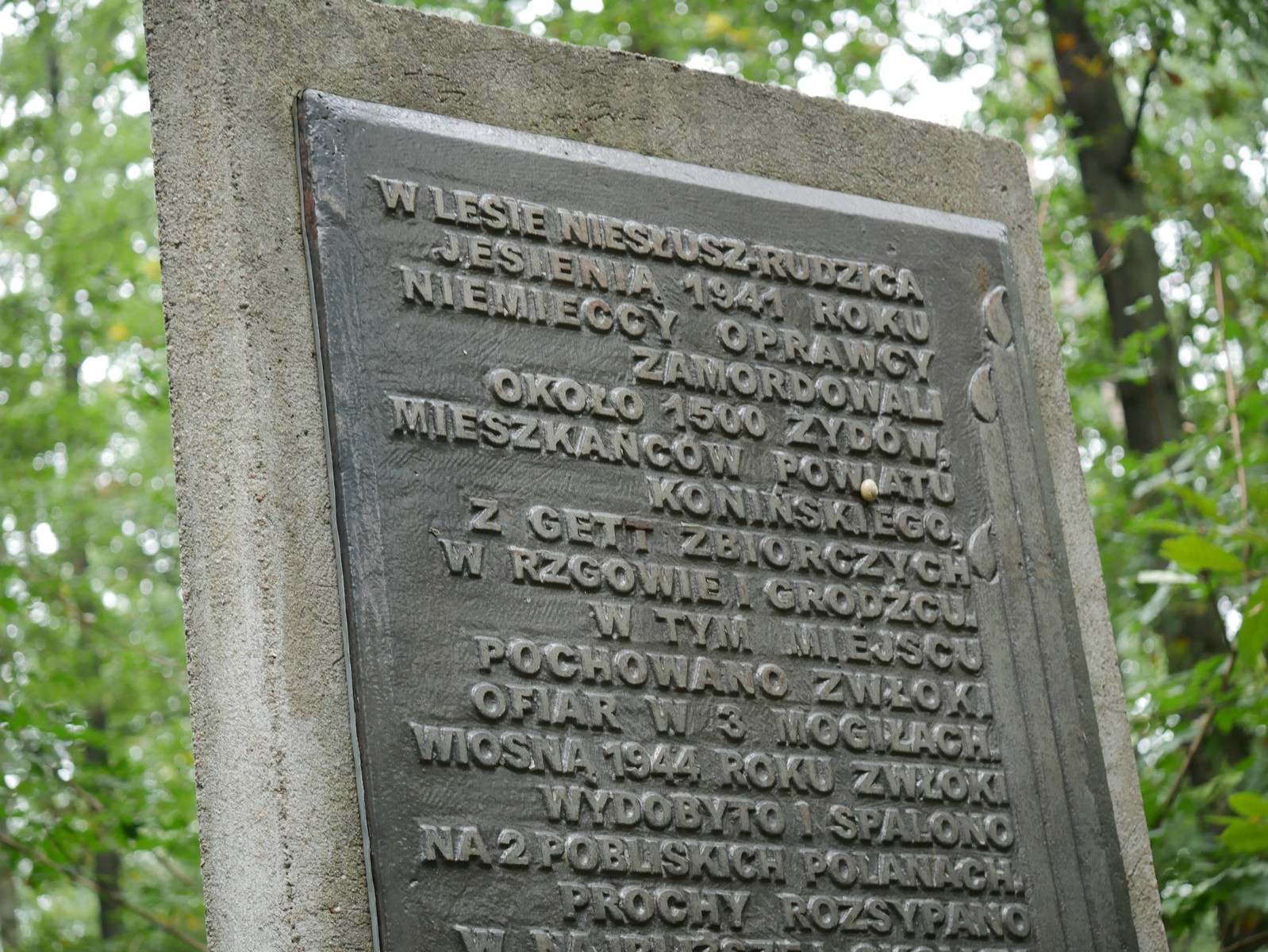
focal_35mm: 90
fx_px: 3298
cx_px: 634
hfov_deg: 21.8
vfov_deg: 16.4
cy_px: 476
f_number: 4.5
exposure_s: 1/125
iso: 800
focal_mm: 45
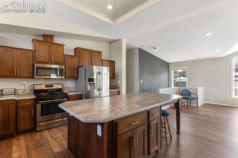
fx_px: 112
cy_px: 79
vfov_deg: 70.4
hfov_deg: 93.3
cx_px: 119
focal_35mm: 17
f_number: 8
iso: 400
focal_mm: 17
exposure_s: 1/8
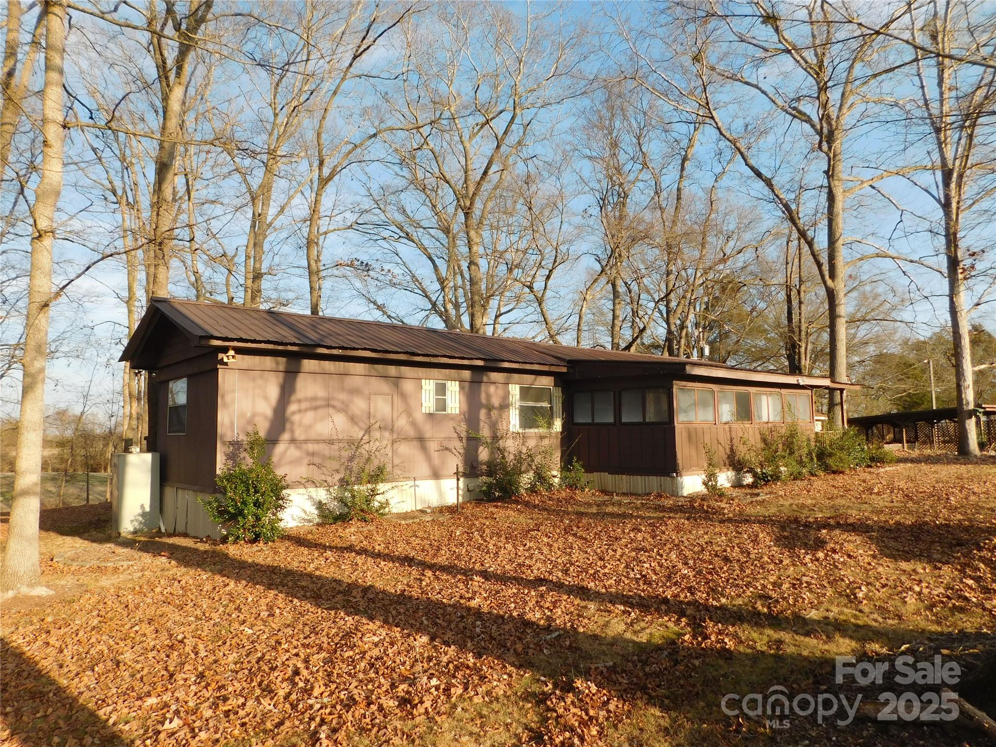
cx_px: 498
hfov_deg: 73.9
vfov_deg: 58.9
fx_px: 662
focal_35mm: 23
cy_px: 374
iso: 125
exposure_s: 1/800
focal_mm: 4
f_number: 3
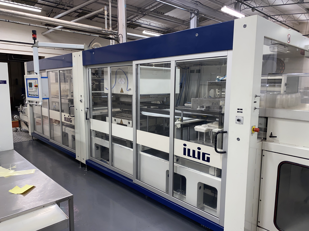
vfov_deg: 53.1
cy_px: 116
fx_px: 232
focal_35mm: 26
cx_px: 154
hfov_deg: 67.3
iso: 40
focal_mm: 4.25
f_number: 1.8
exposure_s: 1/25
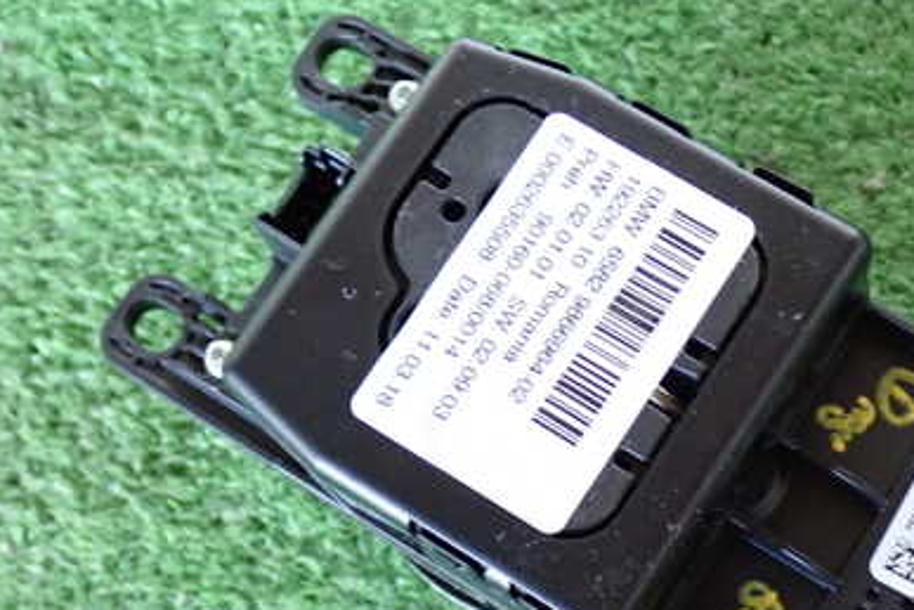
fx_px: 1802
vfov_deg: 19.1
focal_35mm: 71
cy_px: 454
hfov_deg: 28.2
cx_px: 649
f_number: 2.9
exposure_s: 1/30
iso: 800
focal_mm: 7.84
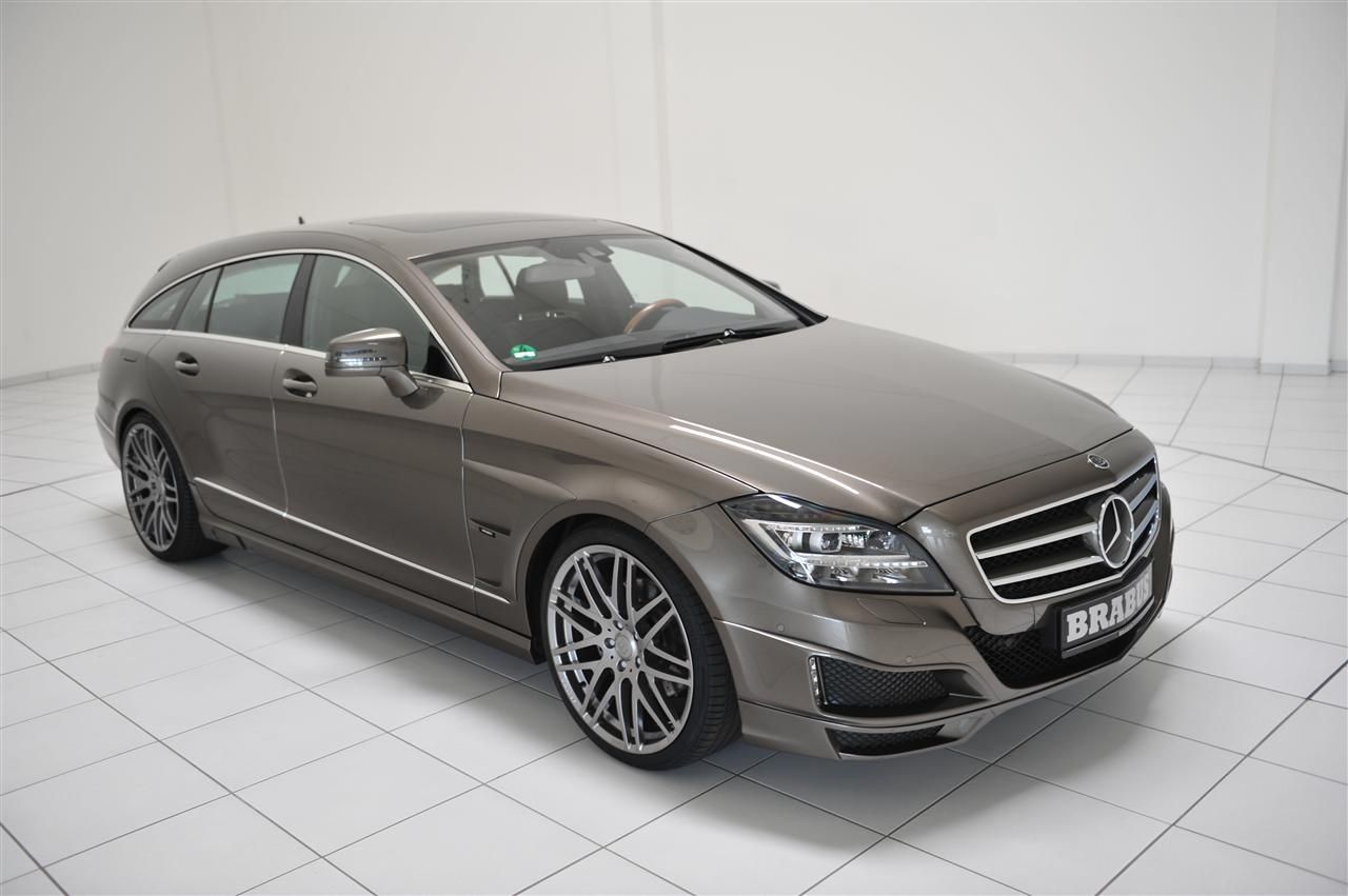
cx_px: 674
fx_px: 1197
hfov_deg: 58.8
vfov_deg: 41.0
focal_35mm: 32
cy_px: 448
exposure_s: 1/13
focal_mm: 32
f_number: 2.8
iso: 200
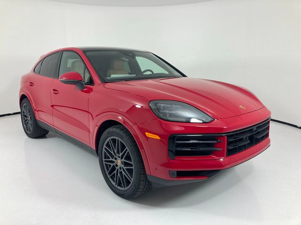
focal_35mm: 28
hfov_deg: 63.4
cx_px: 150
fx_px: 243
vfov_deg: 49.7
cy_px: 112
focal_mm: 3.99
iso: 20
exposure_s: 1/160
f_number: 1.8
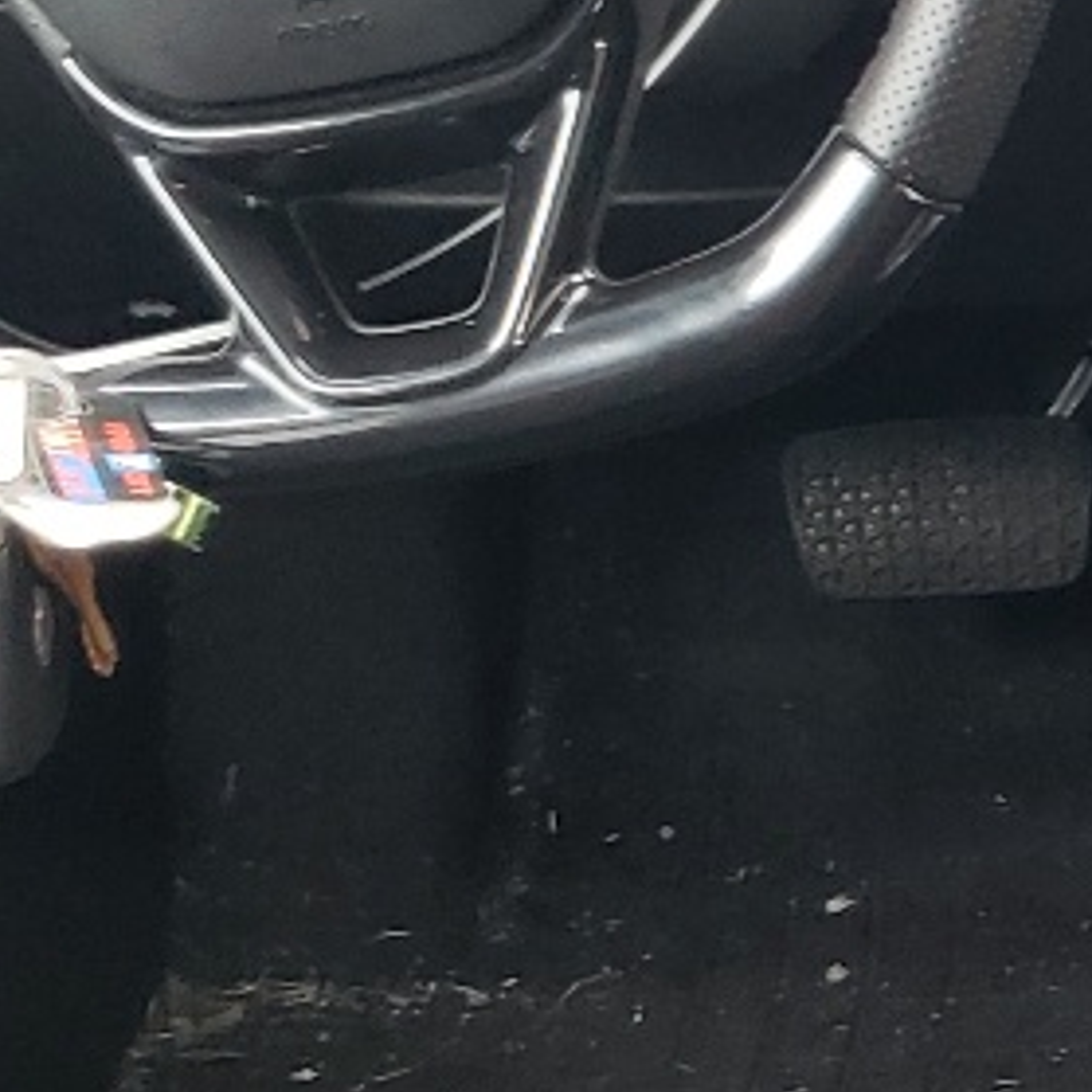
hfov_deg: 12.4
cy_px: 982
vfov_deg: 13.1
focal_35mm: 132
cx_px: 1750
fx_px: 4711
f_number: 1.5
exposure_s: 1/50
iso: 79
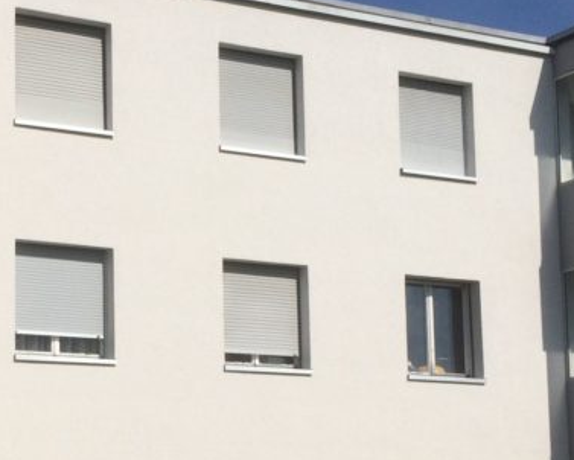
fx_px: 1360
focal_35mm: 80
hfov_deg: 23.3
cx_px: 78
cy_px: 381
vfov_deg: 19.0
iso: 32
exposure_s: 1/5882
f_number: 2.2
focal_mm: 4.15
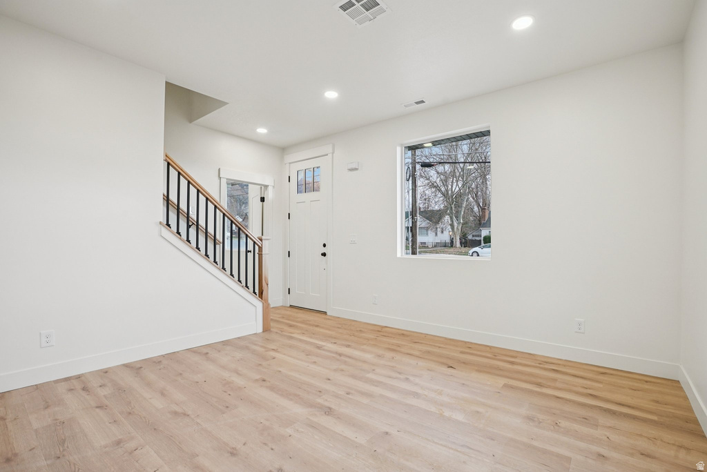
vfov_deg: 73.8
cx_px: 354
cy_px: 236
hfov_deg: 96.7
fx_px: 314
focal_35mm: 16
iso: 400
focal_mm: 16
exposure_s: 1/30
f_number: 8
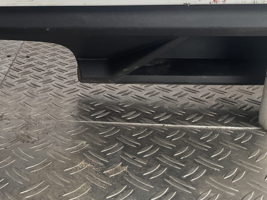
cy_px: 35
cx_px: 47
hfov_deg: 35.4
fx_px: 401
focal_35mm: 52
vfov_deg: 27.4
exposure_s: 1/129
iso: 16
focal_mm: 3
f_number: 1.8
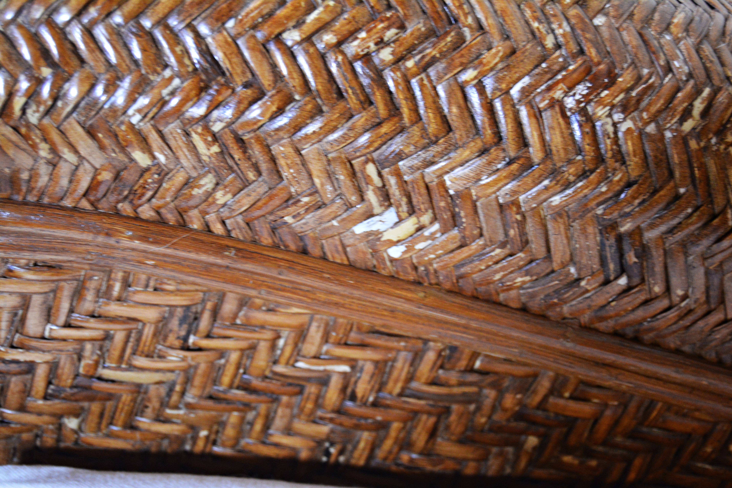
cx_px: 366
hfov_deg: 28.1
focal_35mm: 72
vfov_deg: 18.9
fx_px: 1464
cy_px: 244
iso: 2200
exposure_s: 1/30
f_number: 5.3
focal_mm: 48
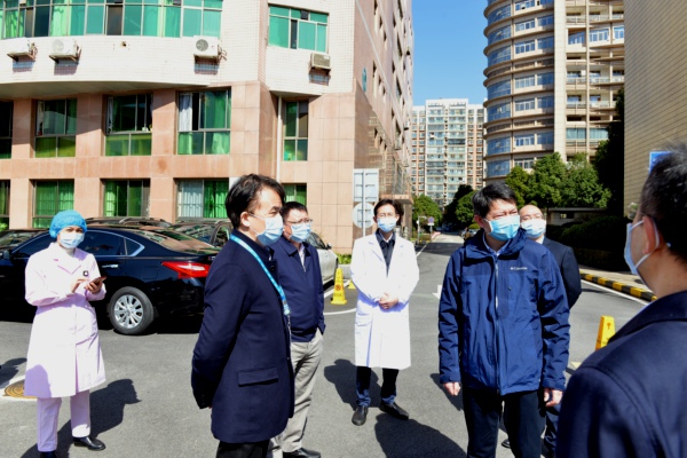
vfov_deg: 53.1
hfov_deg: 73.7
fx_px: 458
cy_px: 229
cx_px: 344
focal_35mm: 24
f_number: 8
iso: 140
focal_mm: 24
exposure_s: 1/160
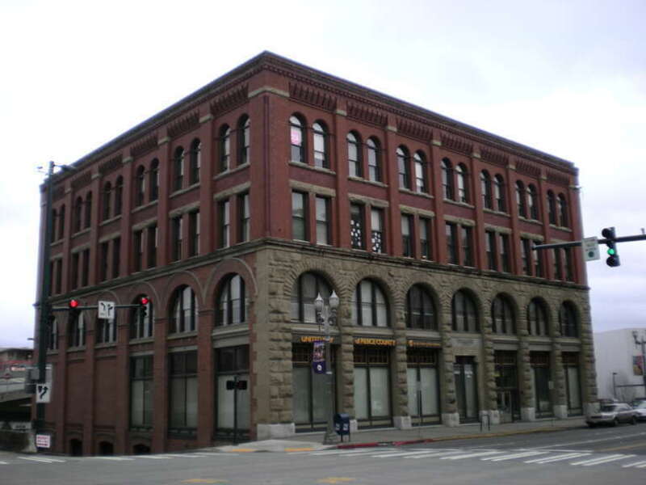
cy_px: 242
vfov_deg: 37.7
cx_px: 323
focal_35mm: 38
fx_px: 709
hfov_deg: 49.0
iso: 50
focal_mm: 6.3
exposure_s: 1/142
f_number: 3.1
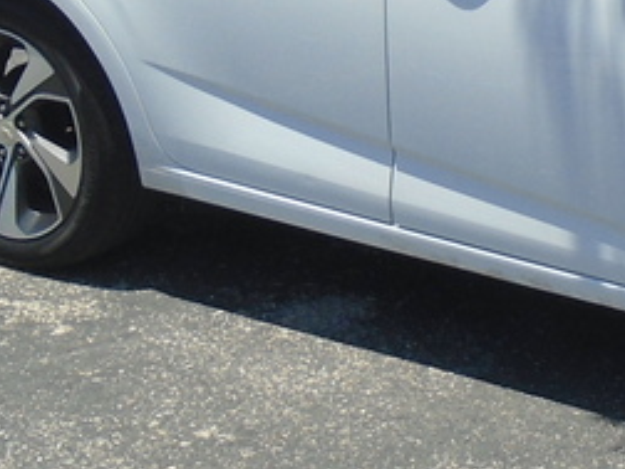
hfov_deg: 18.6
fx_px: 1787
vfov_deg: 14.8
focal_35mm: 99
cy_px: 32
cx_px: 789
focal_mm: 4.6
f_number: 8
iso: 100
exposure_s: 1/200
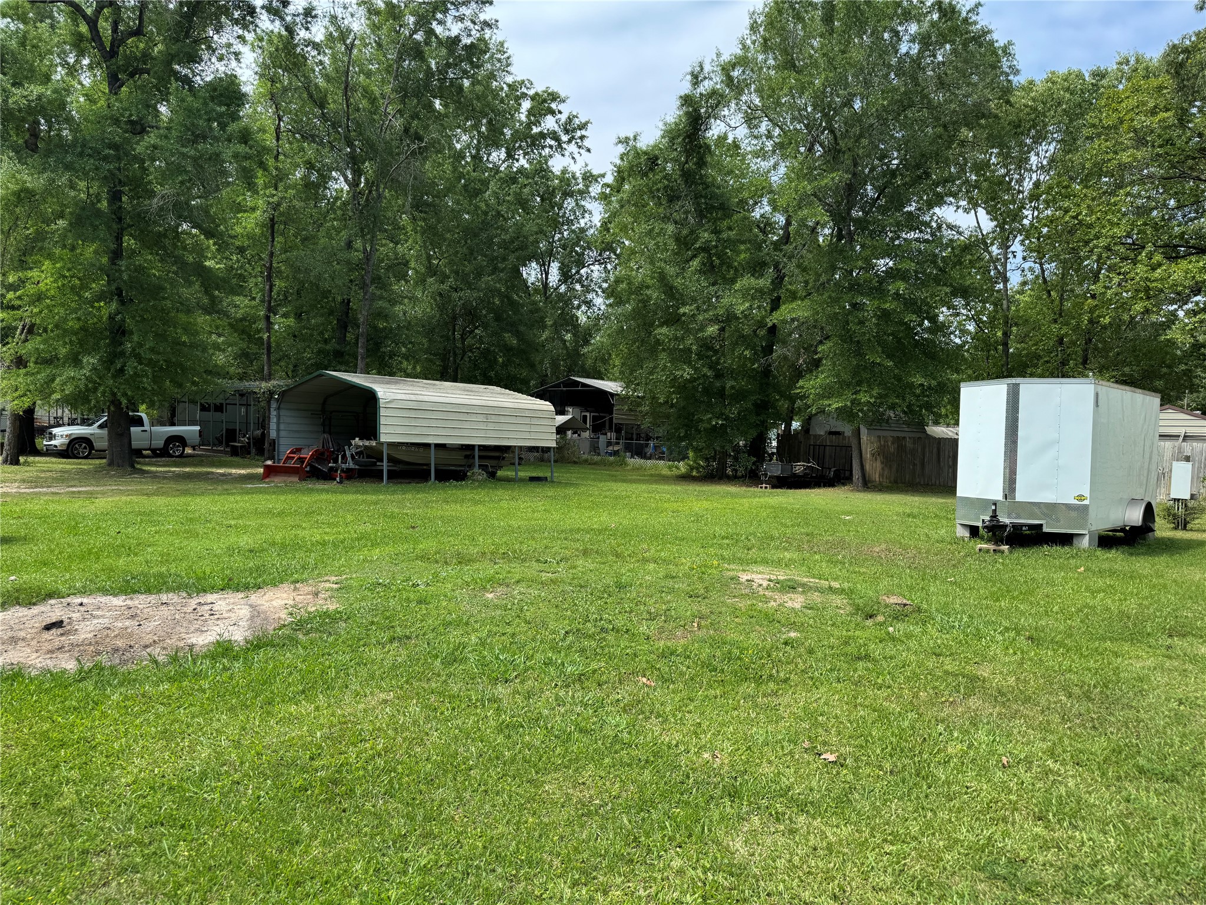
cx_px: 603
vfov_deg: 56.8
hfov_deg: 71.6
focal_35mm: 24
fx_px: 836
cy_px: 452
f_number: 1.78
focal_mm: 6.76
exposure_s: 1/2041
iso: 80
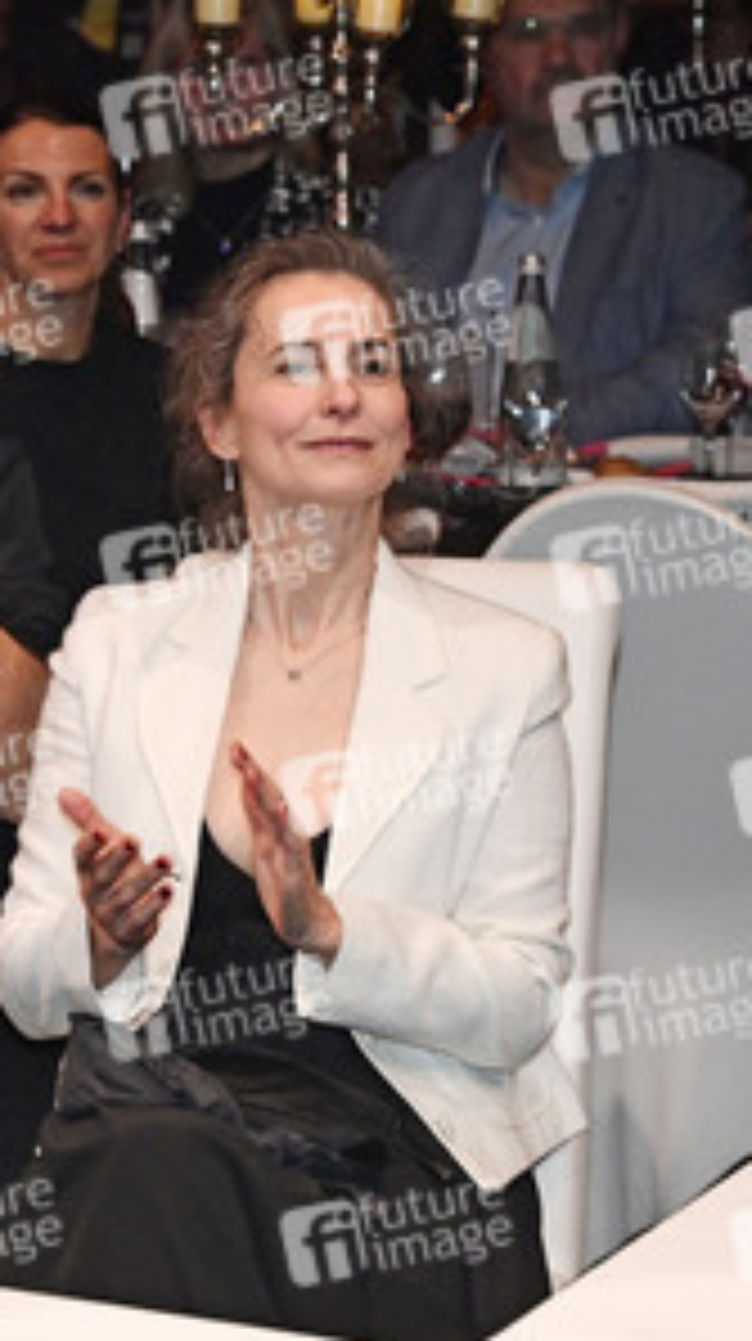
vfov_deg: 19.3
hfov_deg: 10.7
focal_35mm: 111
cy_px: 670
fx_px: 3946
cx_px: -173
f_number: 5.6
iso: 3200
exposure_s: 1/200
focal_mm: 70
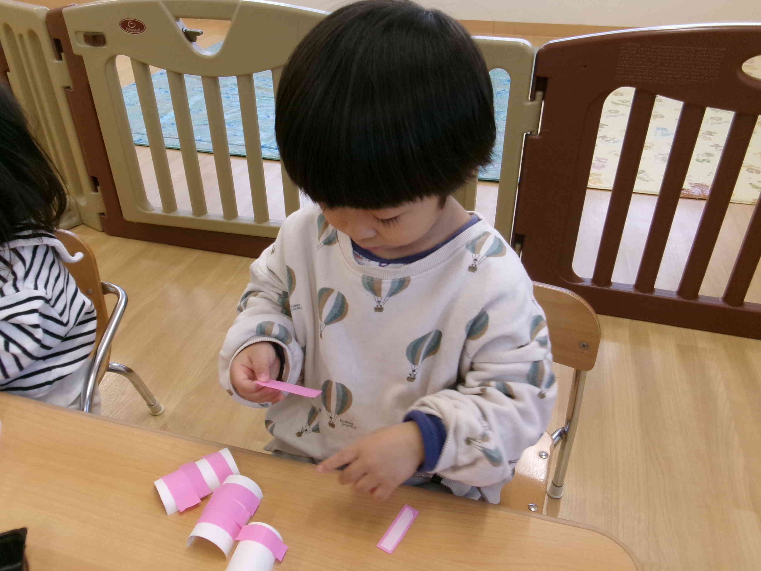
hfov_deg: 63.4
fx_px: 616
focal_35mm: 28
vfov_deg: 49.7
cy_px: 286
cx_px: 380
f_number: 3.9
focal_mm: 5.1
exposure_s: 1/60
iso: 374
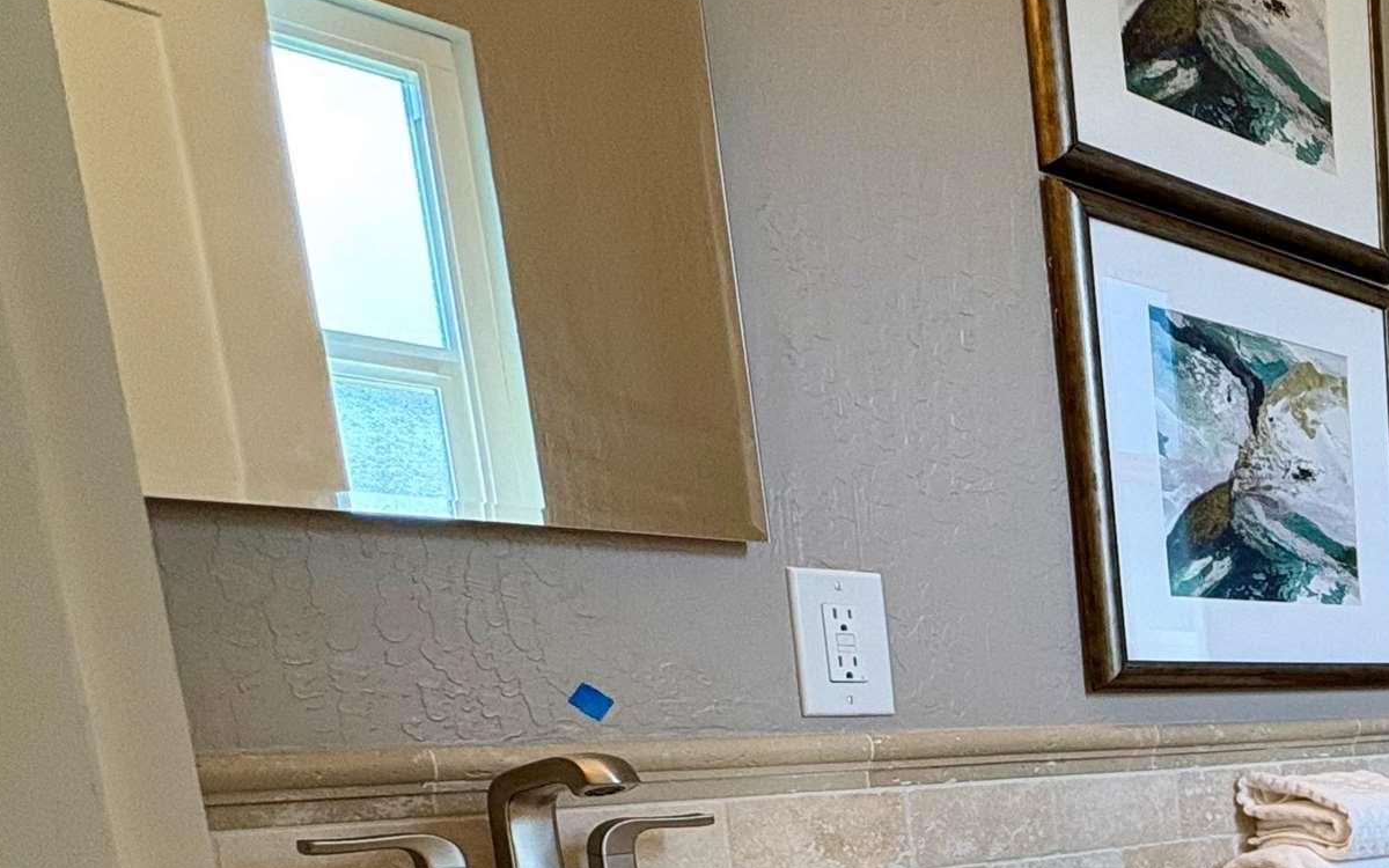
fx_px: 1438
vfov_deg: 30.2
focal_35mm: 38
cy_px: 947
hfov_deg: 38.4
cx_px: 1659
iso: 160
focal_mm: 2.22
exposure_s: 1/120
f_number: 2.2
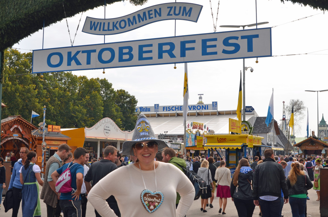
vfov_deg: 31.7
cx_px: 164
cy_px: 108
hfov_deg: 46.5
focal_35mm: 42
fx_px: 382
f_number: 8
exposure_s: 1/250
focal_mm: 28
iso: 100
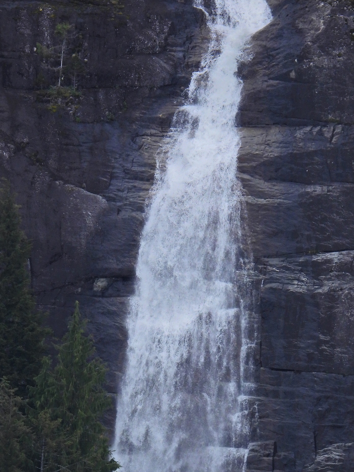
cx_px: 183
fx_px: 17344
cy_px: 287
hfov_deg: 1.2
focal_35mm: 1272
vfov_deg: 1.6
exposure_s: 1/500
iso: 220
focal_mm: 170
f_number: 5.6
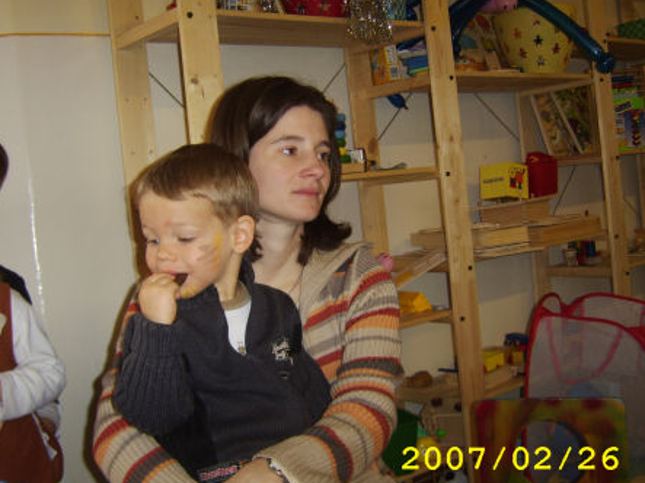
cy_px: 231
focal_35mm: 35
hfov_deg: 52.5
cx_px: 290
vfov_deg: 40.7
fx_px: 652
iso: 141
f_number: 2.7
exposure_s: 1/30
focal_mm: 8.13
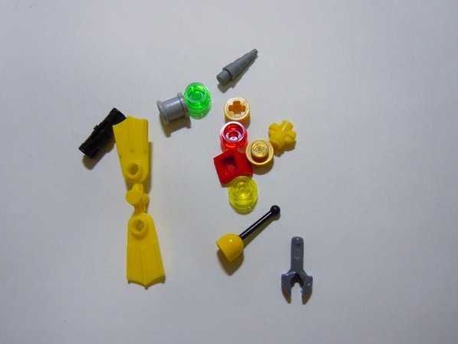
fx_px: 423
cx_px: 214
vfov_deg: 44.2
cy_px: 171
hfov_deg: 56.8
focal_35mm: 32
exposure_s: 1/25
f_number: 3.5
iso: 400
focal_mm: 5.4
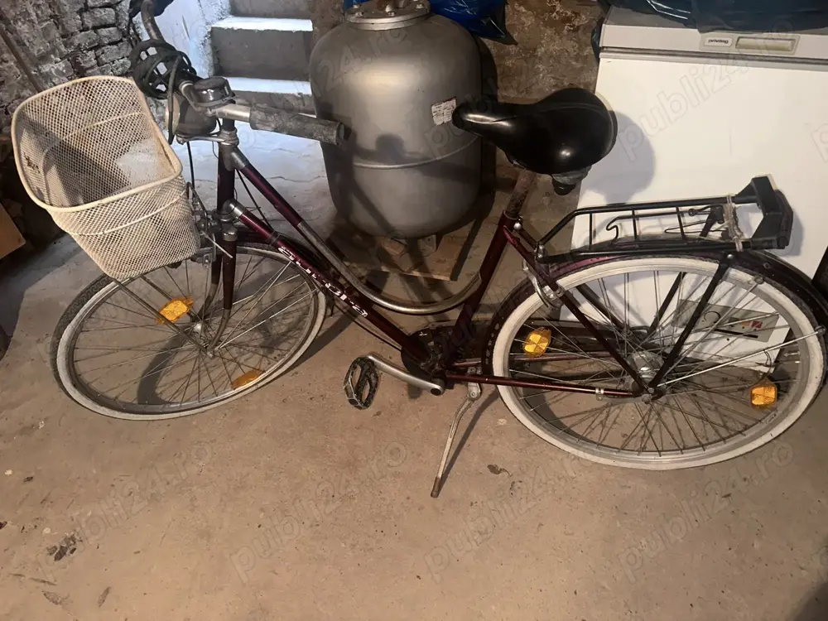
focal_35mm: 24
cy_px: 310
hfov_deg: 71.6
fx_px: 574
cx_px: 414
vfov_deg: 56.8
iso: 160
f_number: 1.78
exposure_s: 1/13
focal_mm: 6.86
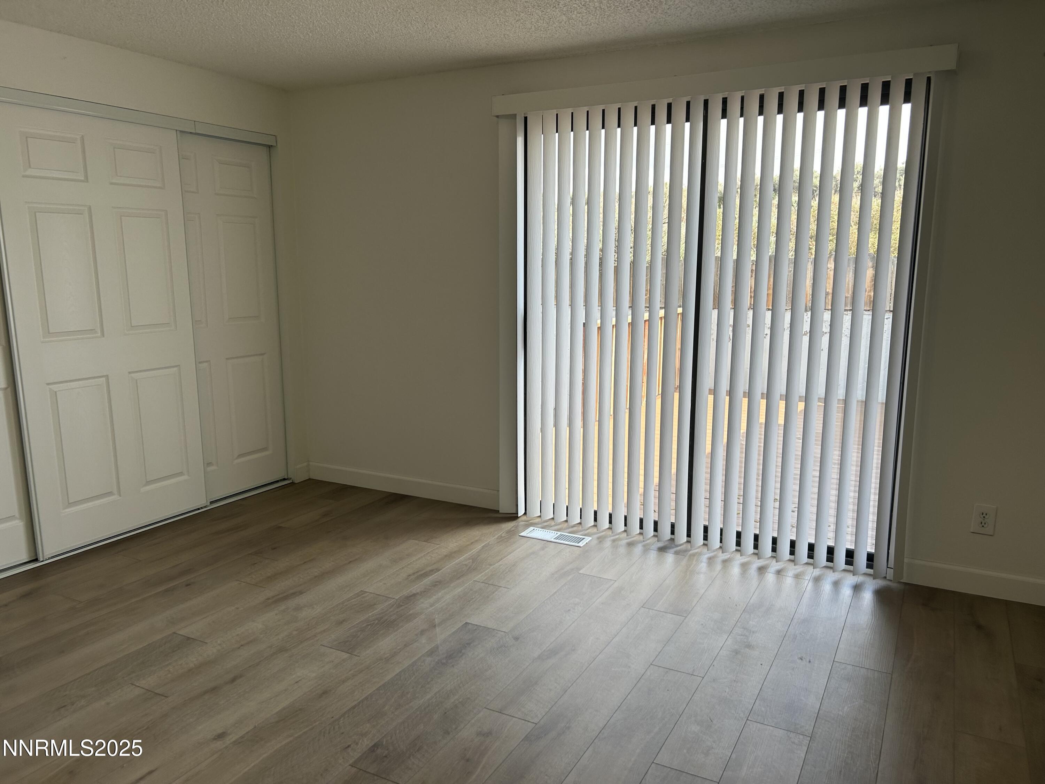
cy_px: 392
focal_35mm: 26
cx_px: 522
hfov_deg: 67.3
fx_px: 785
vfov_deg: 53.1
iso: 50
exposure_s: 1/316
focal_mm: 5.7
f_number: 1.5
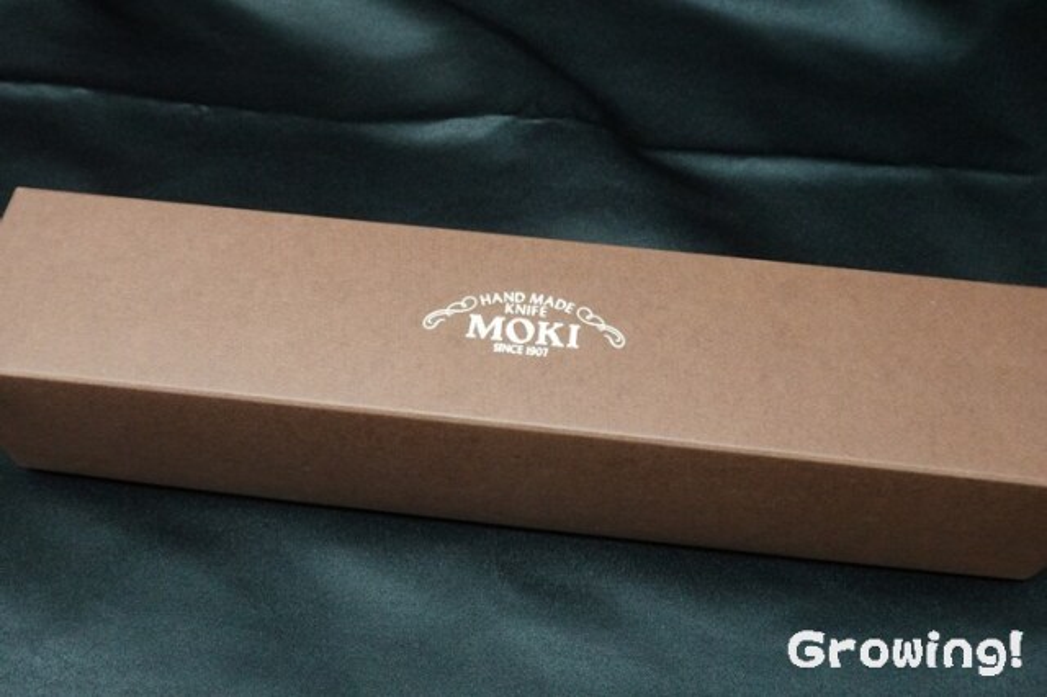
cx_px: 524
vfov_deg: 37.8
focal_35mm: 35
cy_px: 348
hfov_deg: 54.5
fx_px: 1017
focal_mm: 13.03
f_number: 11
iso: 2000
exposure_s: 1/40
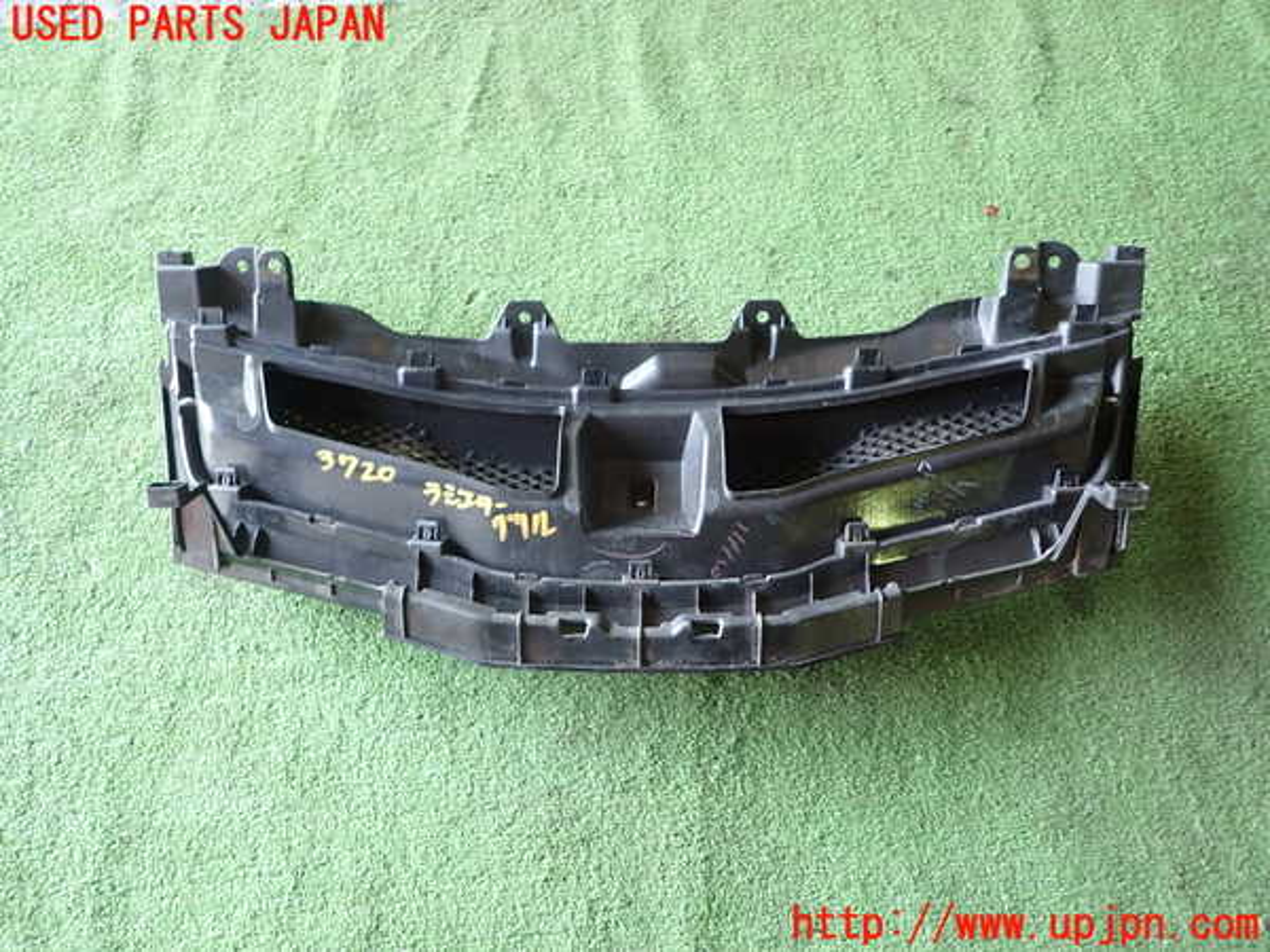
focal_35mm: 25
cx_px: 635
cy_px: 476
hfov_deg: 69.4
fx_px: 917
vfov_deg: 54.9
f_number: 2
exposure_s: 1/60
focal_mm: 4.5
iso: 160
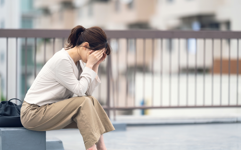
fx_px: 906
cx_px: 120
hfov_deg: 15.1
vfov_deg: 9.5
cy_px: 71
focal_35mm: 138
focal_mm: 135
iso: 100
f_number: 1.8
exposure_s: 1/1600
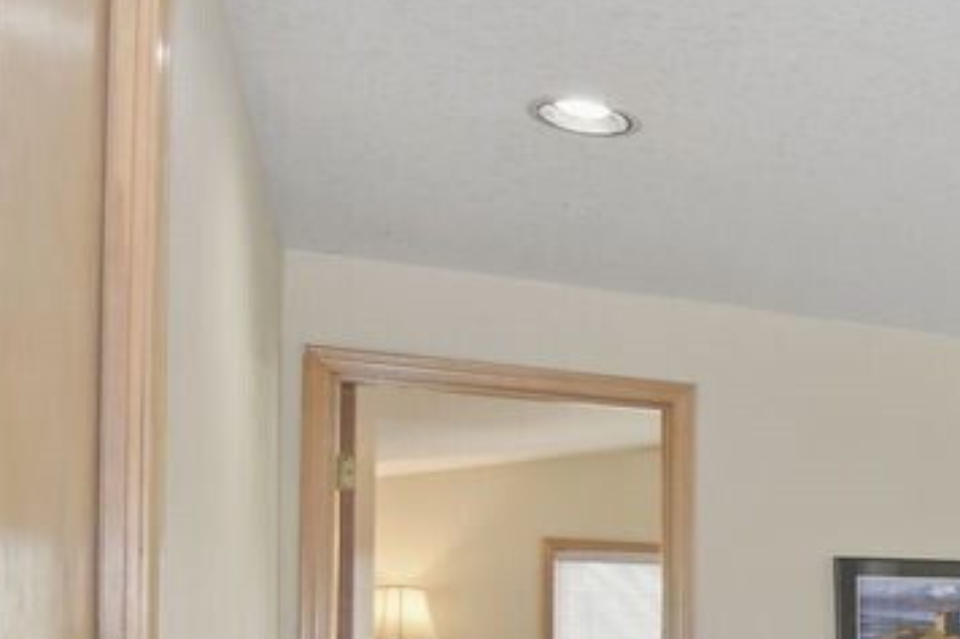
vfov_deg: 26.0
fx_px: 1226
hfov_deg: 30.0
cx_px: 1356
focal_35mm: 46
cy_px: 777
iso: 320
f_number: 10
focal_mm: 11
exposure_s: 1/5
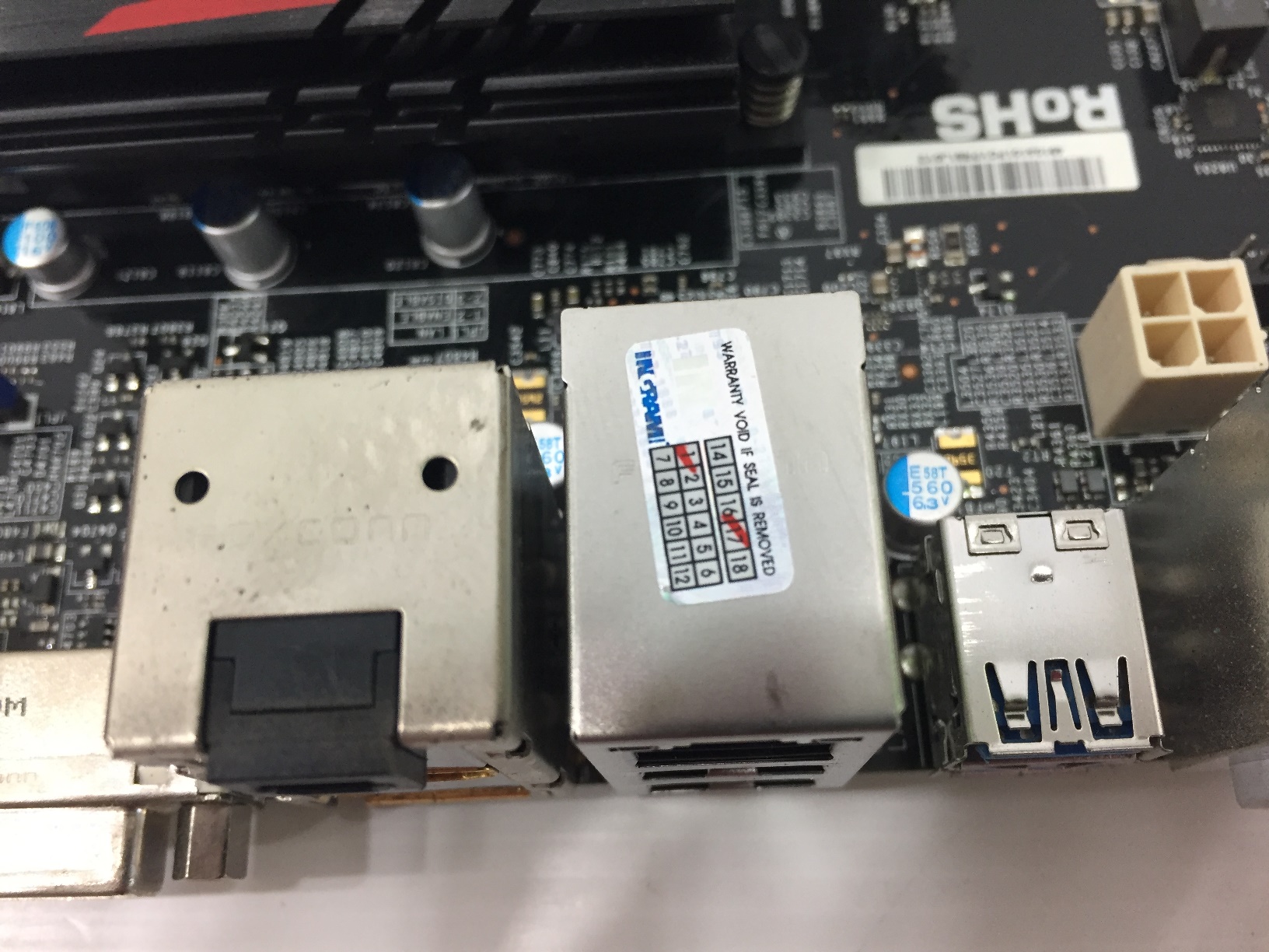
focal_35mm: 29
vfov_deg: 48.2
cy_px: 476
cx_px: 634
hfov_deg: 61.7
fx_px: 1063
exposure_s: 1/33
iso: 160
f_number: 2.2
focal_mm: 4.15
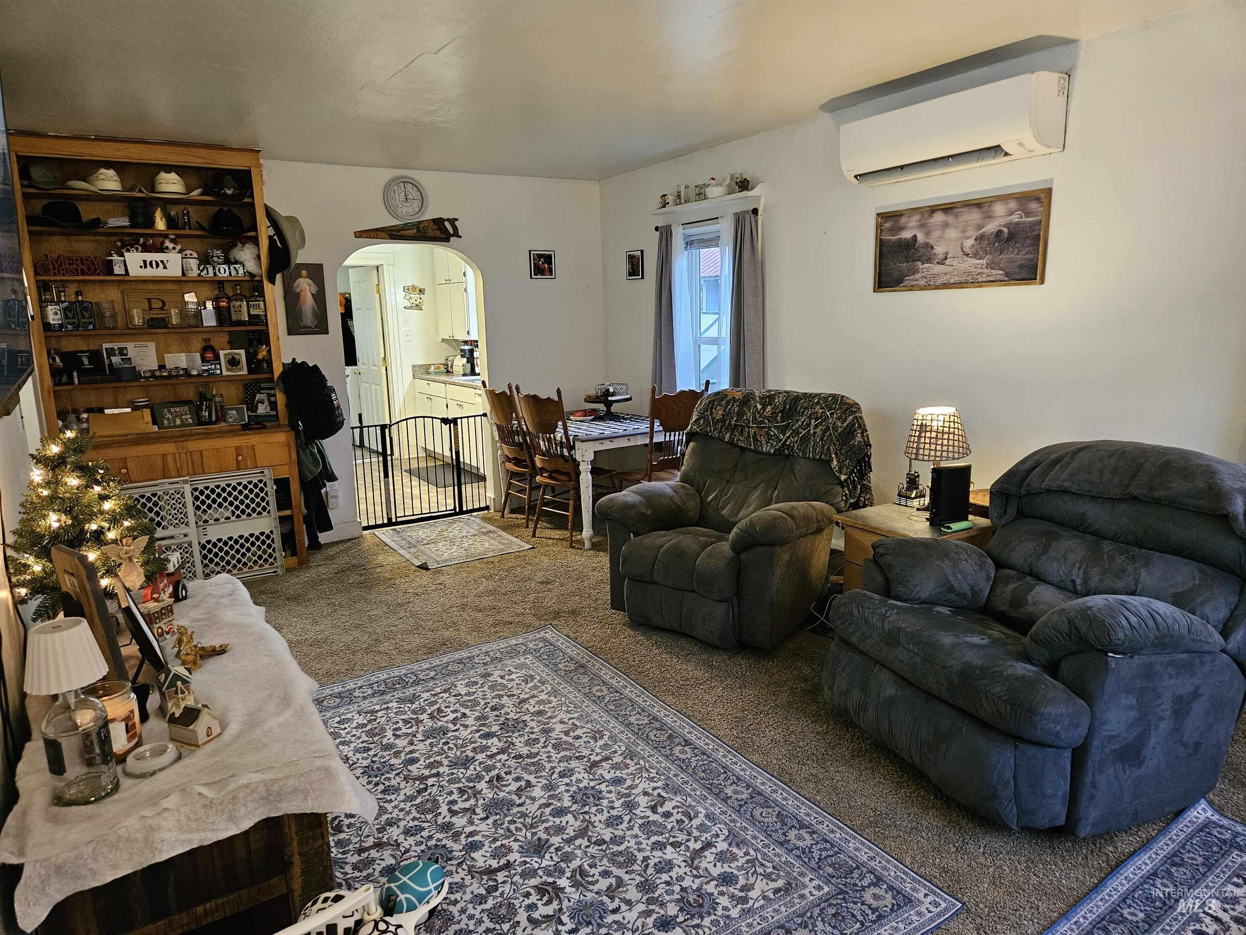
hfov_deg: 73.9
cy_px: 468
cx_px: 623
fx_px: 828
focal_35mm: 23
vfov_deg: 58.9
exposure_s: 1/40
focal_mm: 5.4
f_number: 1.8
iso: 500
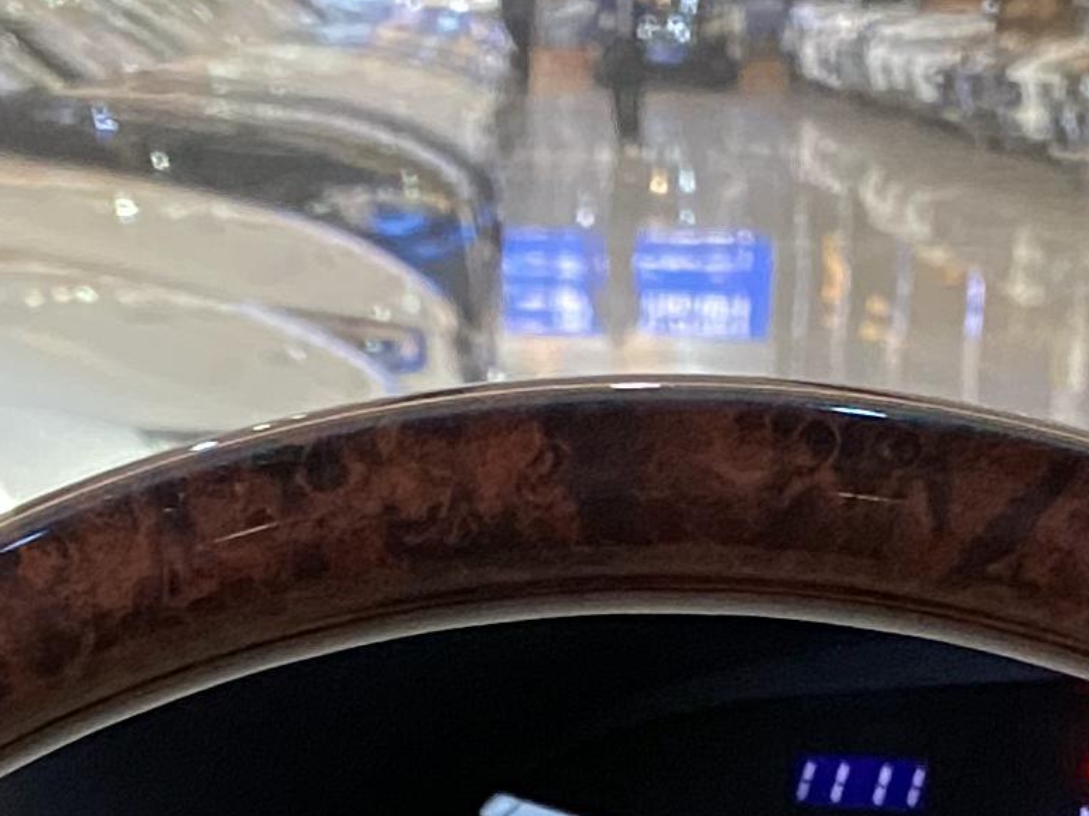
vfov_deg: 9.8
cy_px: 1873
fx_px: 4278
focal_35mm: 136
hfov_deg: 14.5
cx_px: 670
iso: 400
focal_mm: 4.25
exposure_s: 1/50
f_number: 1.8
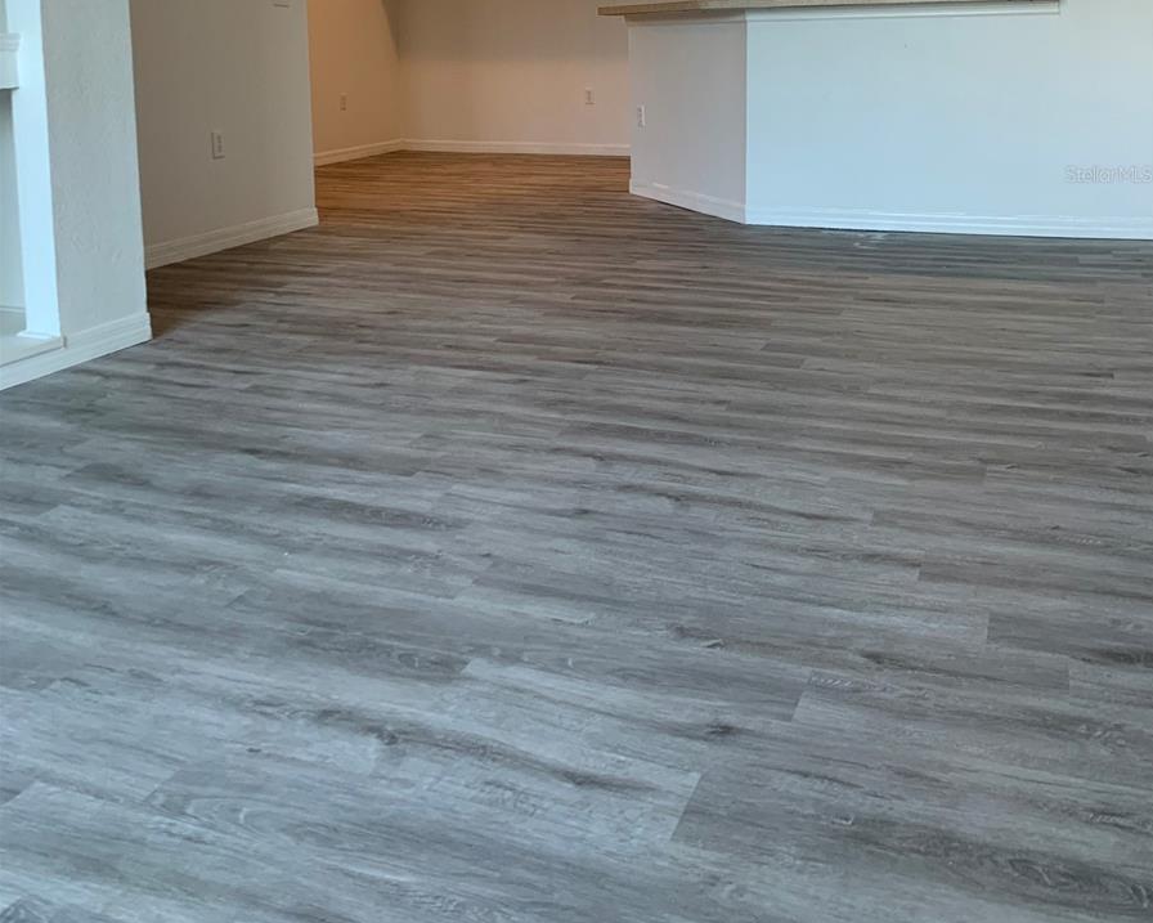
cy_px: 174
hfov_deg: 52.8
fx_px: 1160
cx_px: 578
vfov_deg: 41.4
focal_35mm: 34
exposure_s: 1/60
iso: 125
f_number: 1.8
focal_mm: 4.25
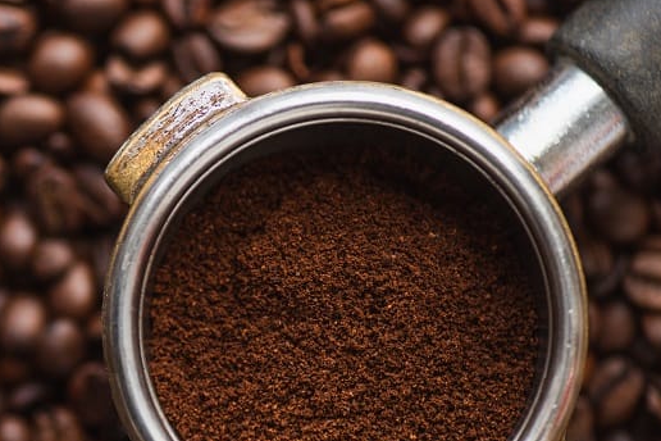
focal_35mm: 183
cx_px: 141
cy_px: 353
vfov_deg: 7.5
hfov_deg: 11.2
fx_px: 3360
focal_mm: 105
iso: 320
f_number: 4
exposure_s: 1/200
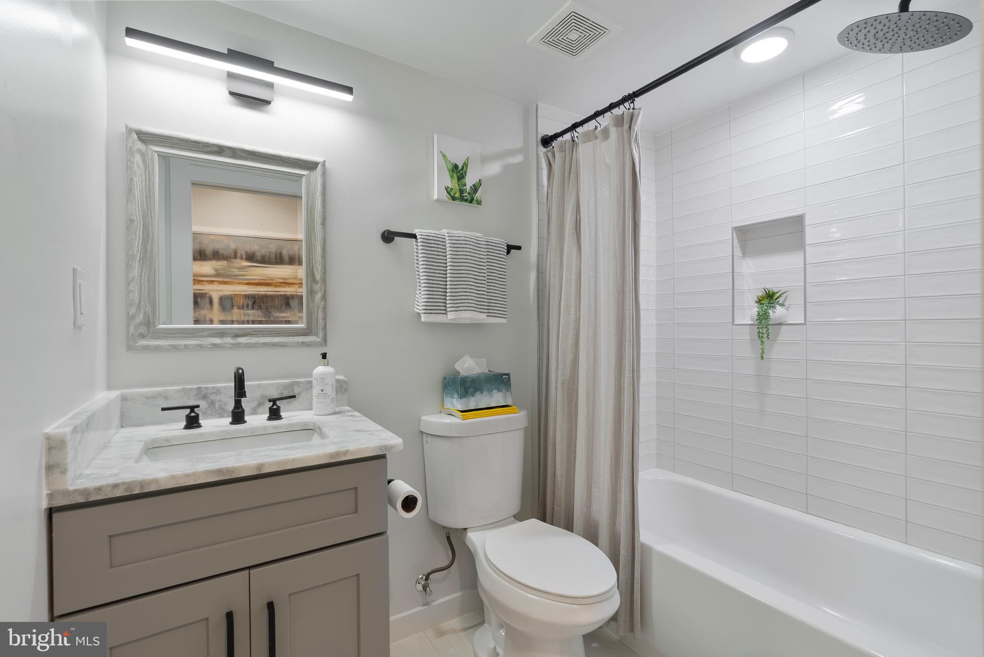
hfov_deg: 96.7
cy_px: 328
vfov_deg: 73.8
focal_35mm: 16
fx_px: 437
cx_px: 492
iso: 200
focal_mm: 16
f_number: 8
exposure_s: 1/1.25
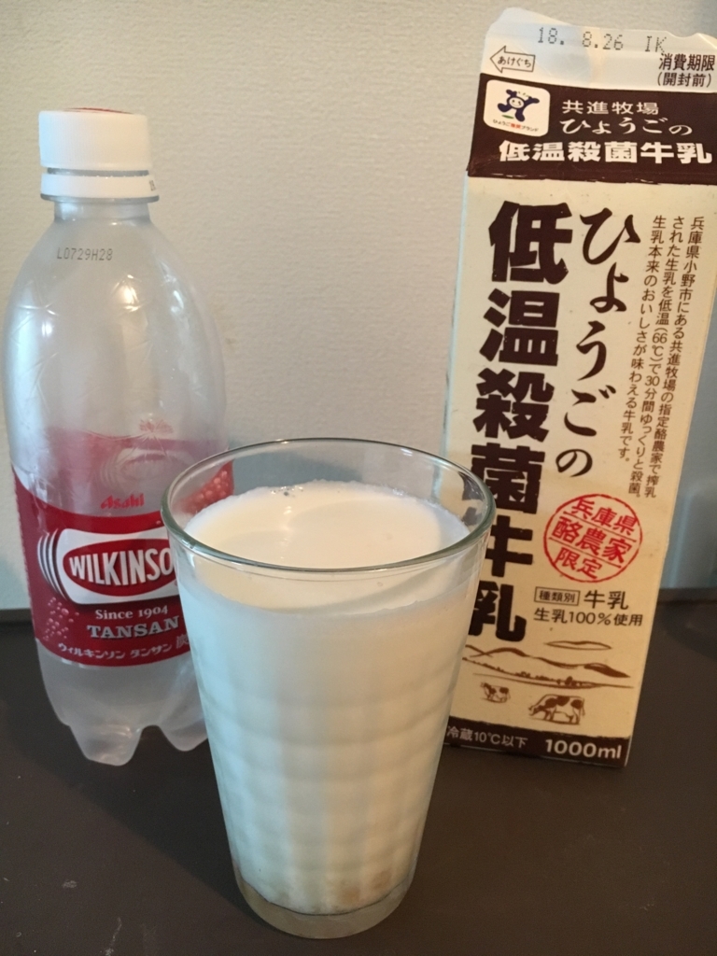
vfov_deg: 61.7
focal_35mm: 29
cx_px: 358
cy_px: 478
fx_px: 801
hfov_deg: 48.2
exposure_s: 1/30
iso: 200
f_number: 2.2
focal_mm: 4.15
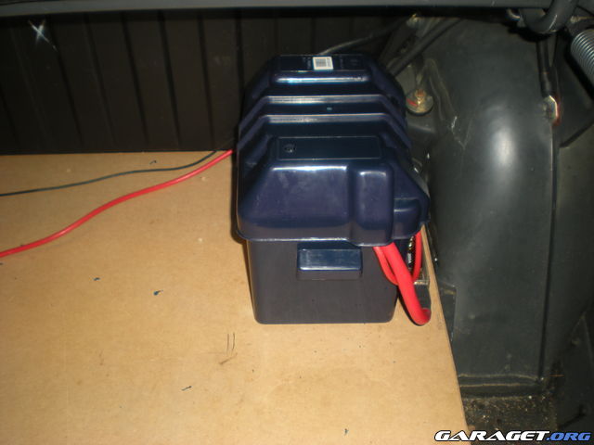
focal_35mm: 38
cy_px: 222
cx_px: 297
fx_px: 652
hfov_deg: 49.0
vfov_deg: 37.7
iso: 73
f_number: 3.1
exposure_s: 1/60
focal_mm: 6.3
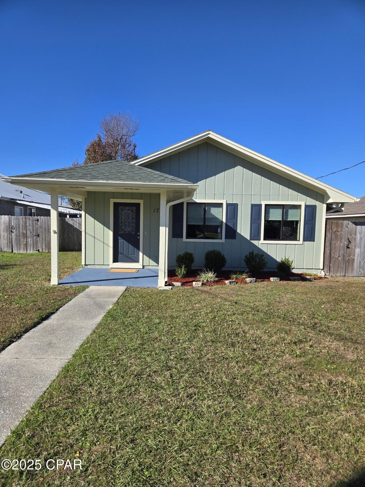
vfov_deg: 73.9
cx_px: 182
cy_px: 244
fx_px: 323
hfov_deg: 58.9
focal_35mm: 23
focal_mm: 5.4
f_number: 1.8
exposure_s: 1/2921
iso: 40
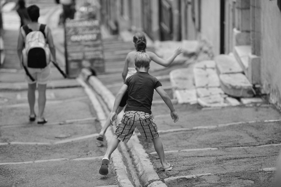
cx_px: 140
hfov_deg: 11.8
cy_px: 94
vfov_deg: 7.8
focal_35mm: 175
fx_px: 1365
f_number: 2.8
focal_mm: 175
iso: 200
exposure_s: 1/400
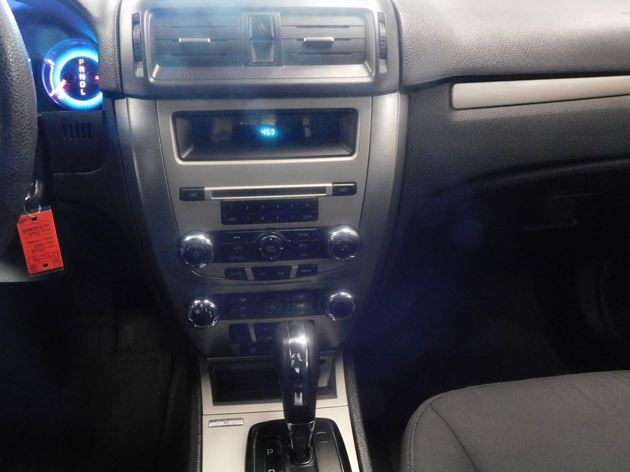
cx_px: 291
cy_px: 235
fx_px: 473
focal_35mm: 26
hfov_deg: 67.2
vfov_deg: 53.0
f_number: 3
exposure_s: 1/8
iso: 720
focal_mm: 4
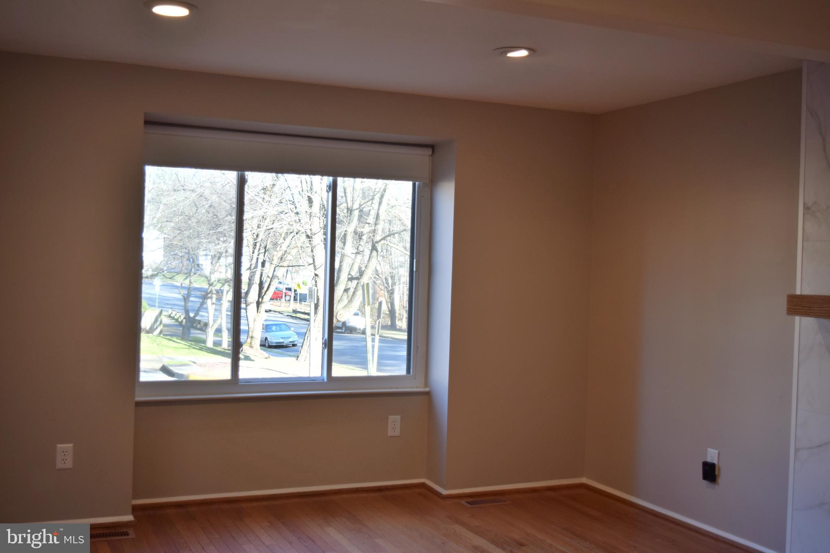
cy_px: 276
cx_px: 415
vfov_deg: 33.0
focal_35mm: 40
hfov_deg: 47.9
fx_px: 934
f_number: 4
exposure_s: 1/60
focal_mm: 27
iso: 100
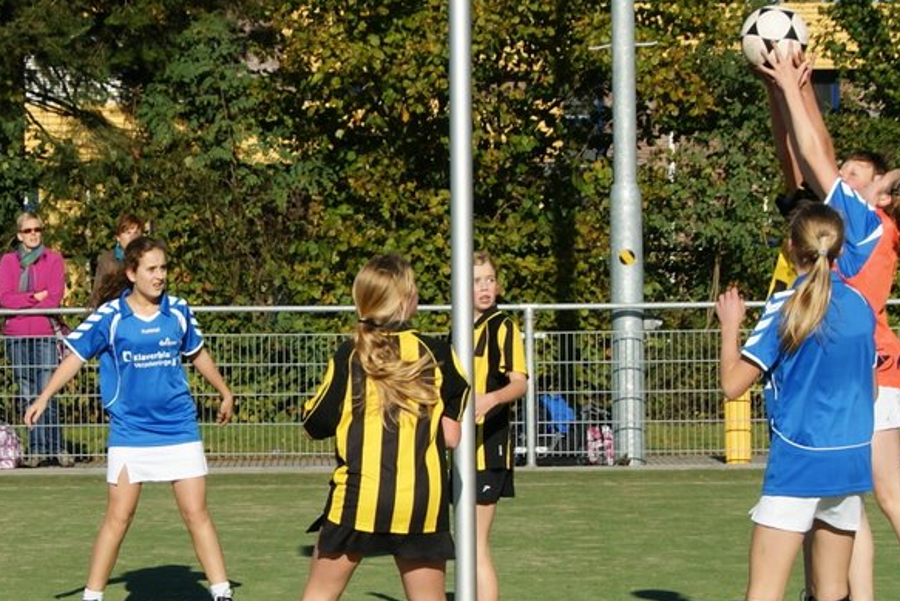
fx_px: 2701
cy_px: 235
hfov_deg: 18.8
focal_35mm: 108
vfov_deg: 12.7
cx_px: 241
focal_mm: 35
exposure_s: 1/400
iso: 100
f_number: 7.1
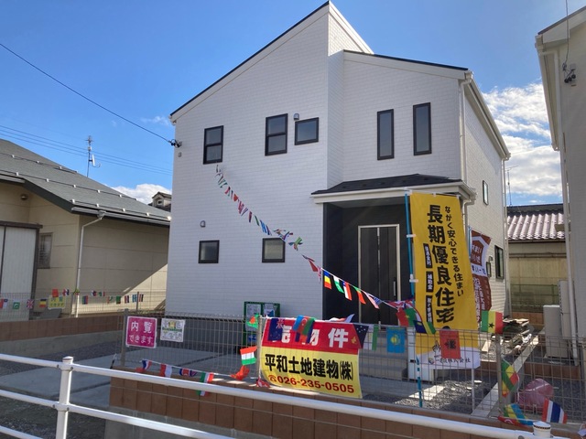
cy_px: 220
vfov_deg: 49.7
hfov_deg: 63.4
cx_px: 293
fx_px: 474
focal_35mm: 28
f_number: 1.8
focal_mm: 3.99
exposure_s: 1/2088
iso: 20
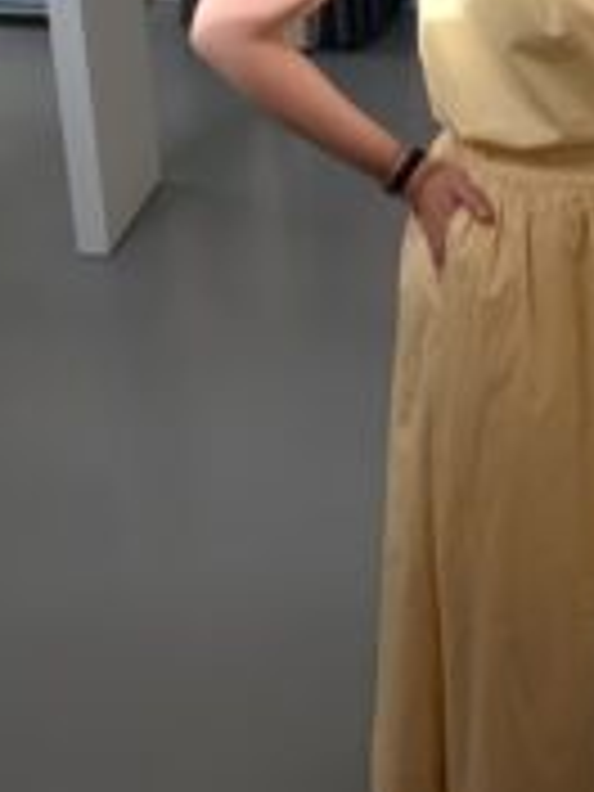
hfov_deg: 24.2
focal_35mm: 59
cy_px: 176
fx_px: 1350
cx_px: 526
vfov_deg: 32.0
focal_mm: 5.96
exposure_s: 1/527
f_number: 1.6
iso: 64
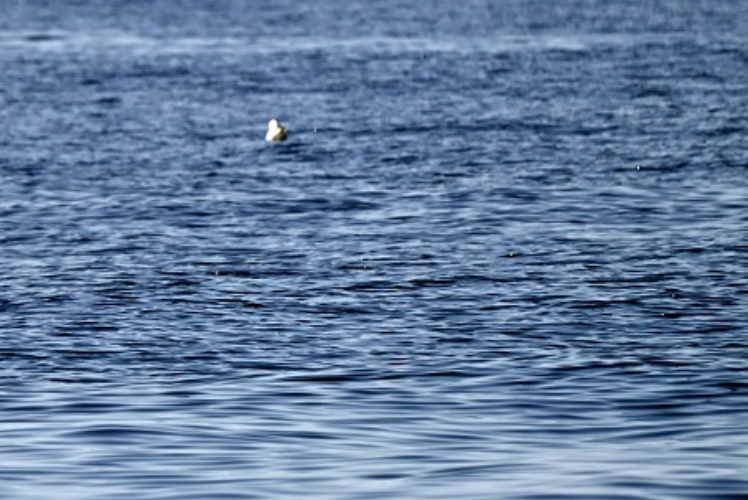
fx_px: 14881
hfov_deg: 2.9
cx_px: 41
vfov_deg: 1.9
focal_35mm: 716
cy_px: 204
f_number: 5.6
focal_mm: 250
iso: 140
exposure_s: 1/1000
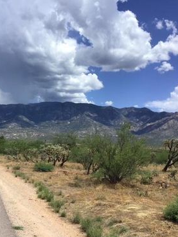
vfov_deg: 44.8
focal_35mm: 42
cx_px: 44
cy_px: 120
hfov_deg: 33.7
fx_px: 288
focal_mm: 3.3
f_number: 2.4
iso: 25
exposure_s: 1/2262
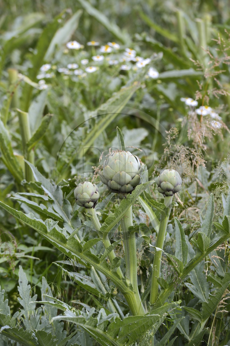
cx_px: 115
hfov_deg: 6.9
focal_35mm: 200
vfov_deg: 10.3
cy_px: 173
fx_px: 1919
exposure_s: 1/160
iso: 400
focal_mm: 200
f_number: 7.1
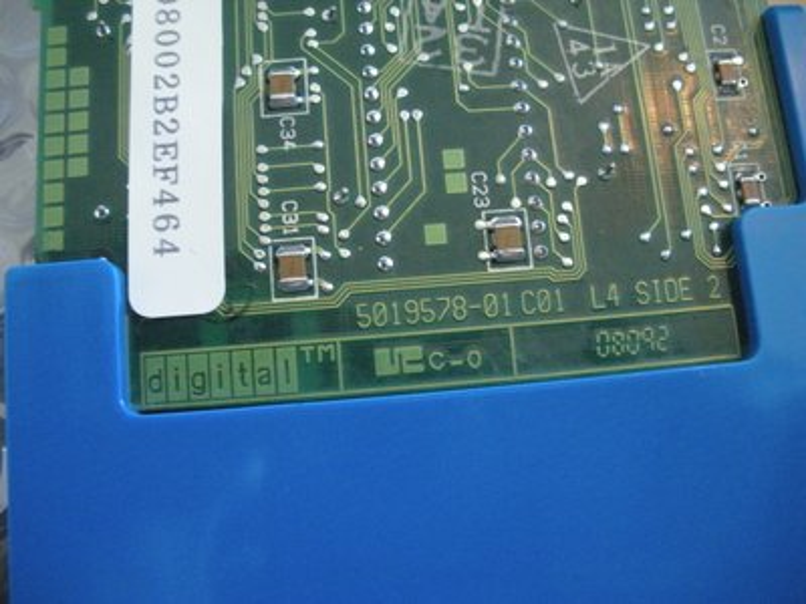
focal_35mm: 36
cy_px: 302
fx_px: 838
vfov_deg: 39.7
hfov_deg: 51.4
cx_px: 403
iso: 800
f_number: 3.5
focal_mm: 6.3
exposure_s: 1/6.8
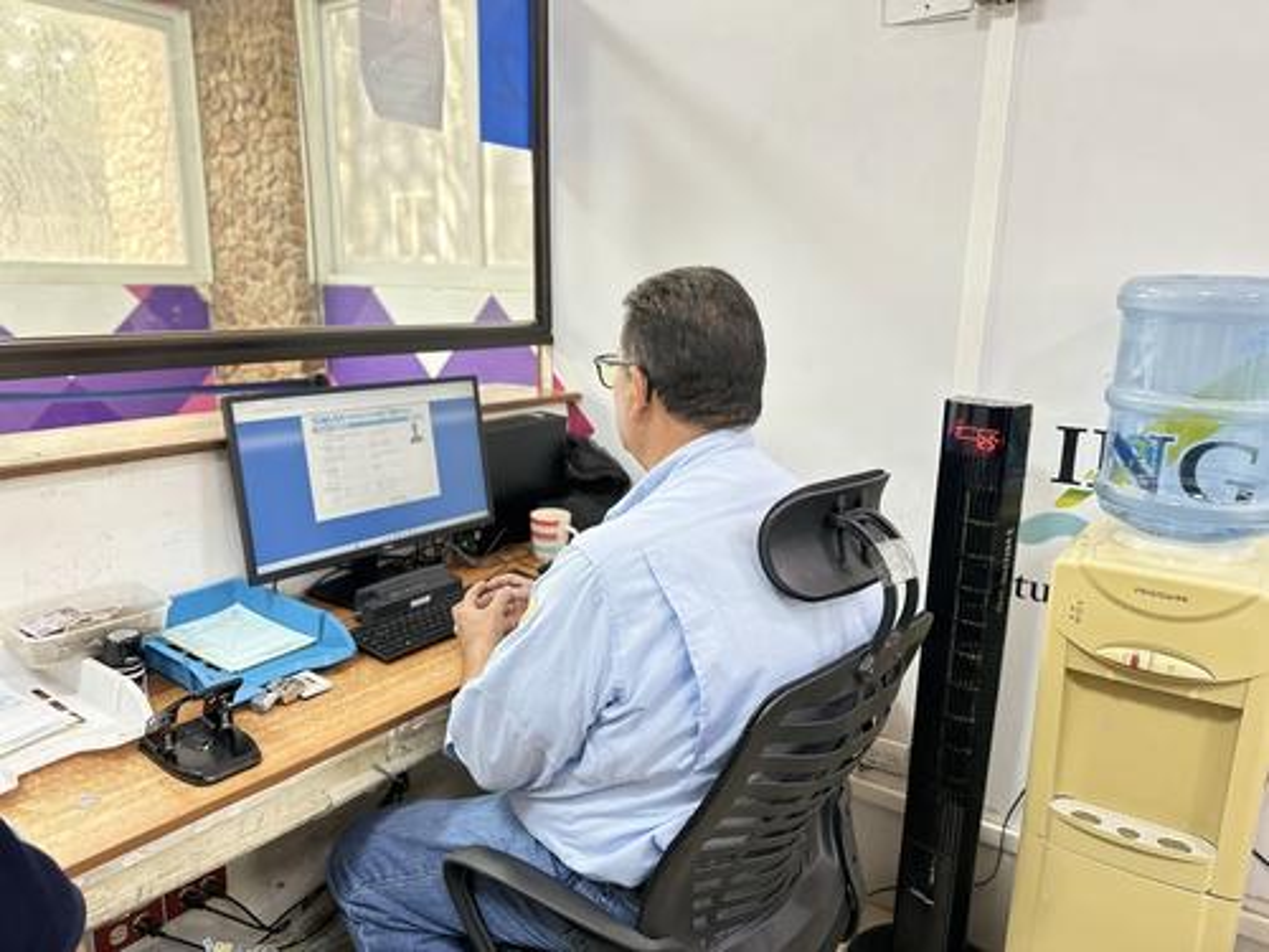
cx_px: 634
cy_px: 476
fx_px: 880
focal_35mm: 24
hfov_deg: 71.6
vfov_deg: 56.8
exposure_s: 1/60
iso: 500
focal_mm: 6.86
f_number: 1.78
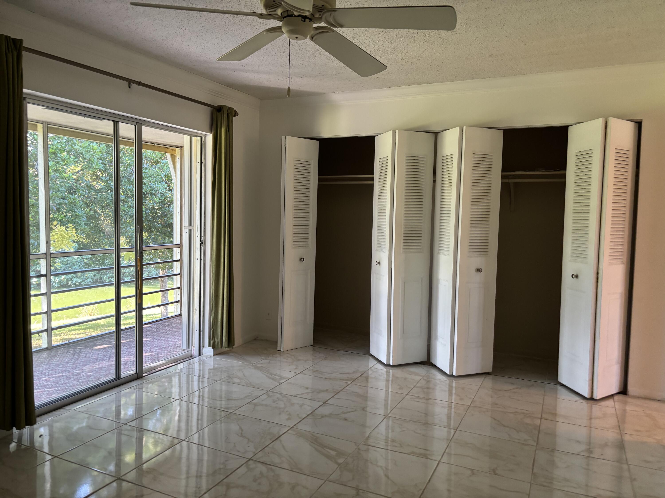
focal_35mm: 26
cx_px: 332
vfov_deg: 53.1
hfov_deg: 67.3
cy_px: 249
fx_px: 499
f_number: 1.6
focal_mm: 5.96
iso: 200
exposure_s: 1/60
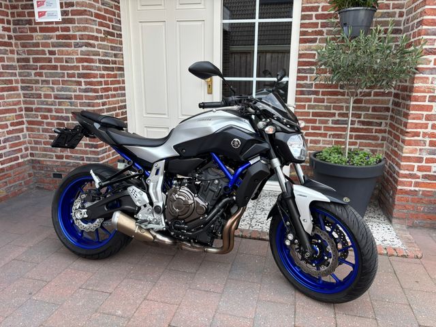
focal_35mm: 26
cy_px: 164
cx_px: 218
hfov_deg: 67.3
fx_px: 327
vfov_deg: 53.1
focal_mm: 5.96
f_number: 1.6
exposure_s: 1/131
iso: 32
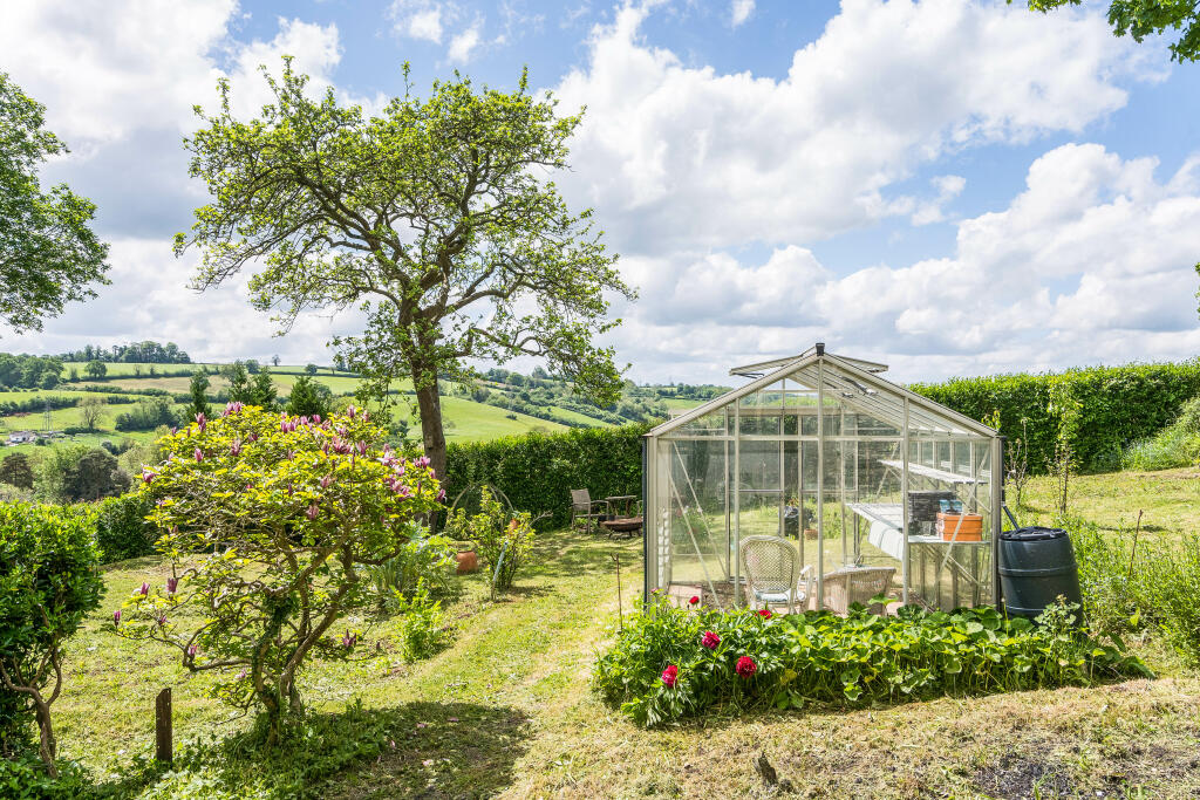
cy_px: 400
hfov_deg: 67.4
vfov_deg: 47.9
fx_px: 900
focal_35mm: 27
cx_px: 600
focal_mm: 27
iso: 640
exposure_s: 1/1000
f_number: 9
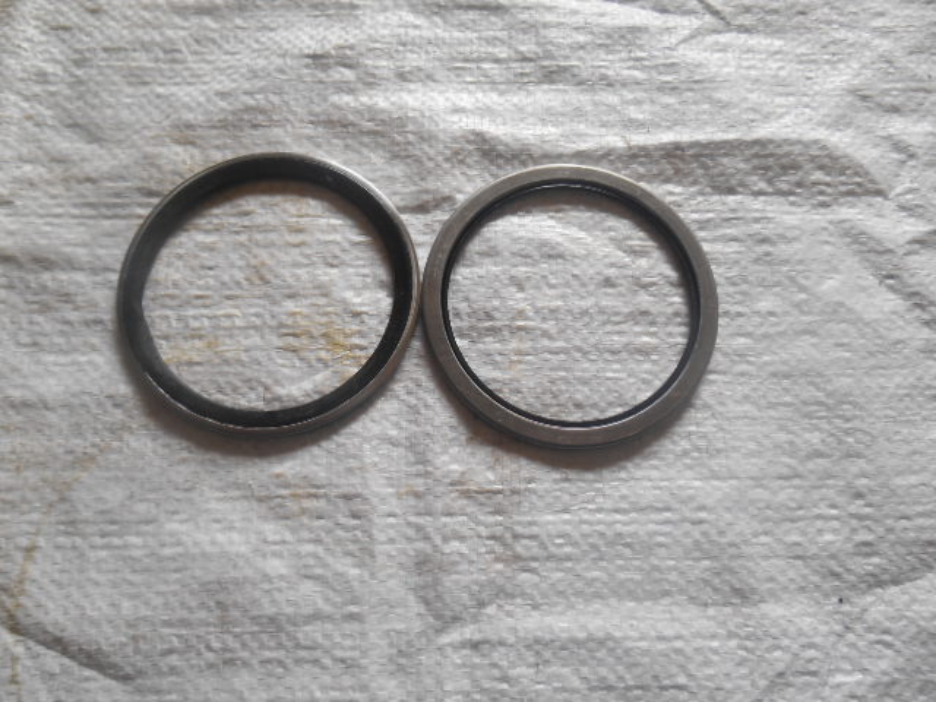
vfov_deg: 53.1
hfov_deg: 67.3
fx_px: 703
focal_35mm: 26
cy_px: 351
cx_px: 468
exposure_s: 1/30
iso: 80
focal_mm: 4.7
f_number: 3.4
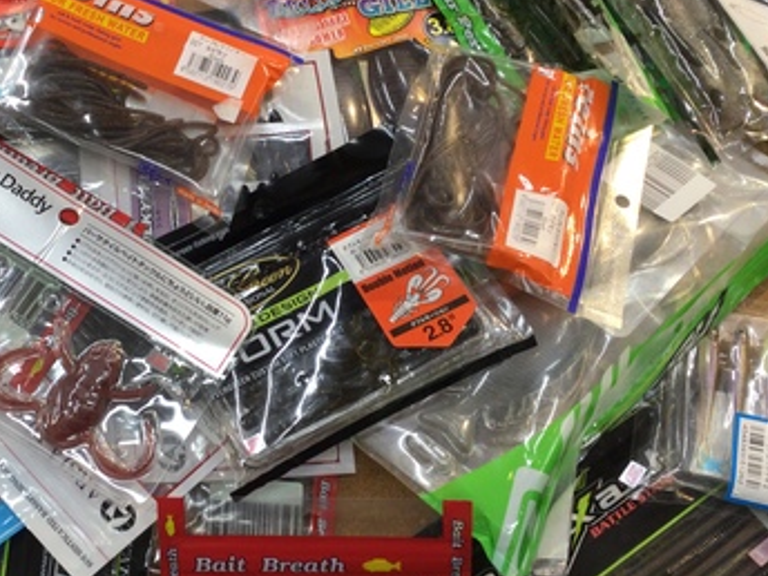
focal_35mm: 54
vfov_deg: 26.9
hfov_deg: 34.8
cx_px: 201
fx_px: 1198
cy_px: 359
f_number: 2.4
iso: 32
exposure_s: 1/60
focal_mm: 3.3
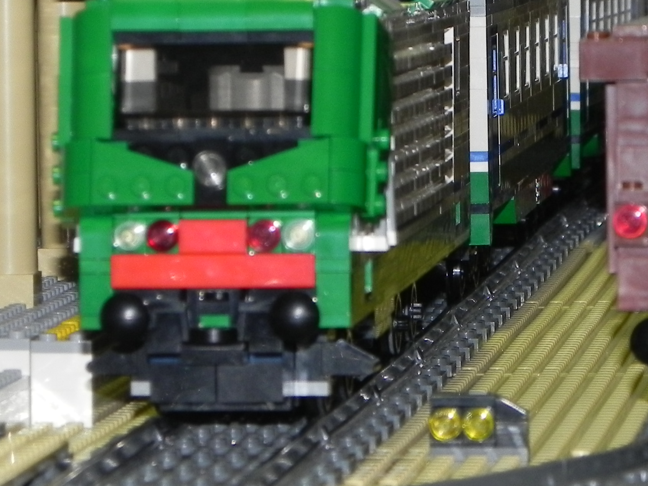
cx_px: 485
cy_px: 154
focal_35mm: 311
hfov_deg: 6.4
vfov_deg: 4.8
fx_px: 5822
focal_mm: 25.7
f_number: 4.5
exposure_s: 1/30
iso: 200
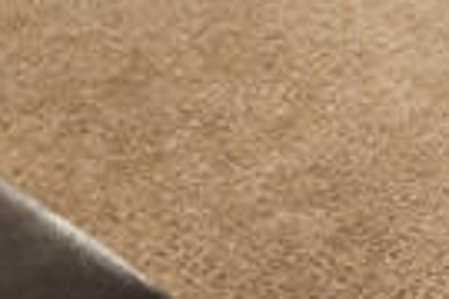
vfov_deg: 8.9
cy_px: -751
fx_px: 1322
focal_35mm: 106
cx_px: 123
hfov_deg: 19.2
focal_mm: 14
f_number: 8
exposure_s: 1/100
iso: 400
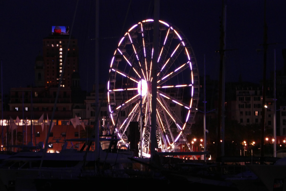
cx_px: 143
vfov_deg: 8.2
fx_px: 1335
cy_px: 96
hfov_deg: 12.2
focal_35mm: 168
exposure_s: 1/10
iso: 1600
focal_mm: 61.3
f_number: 5.9
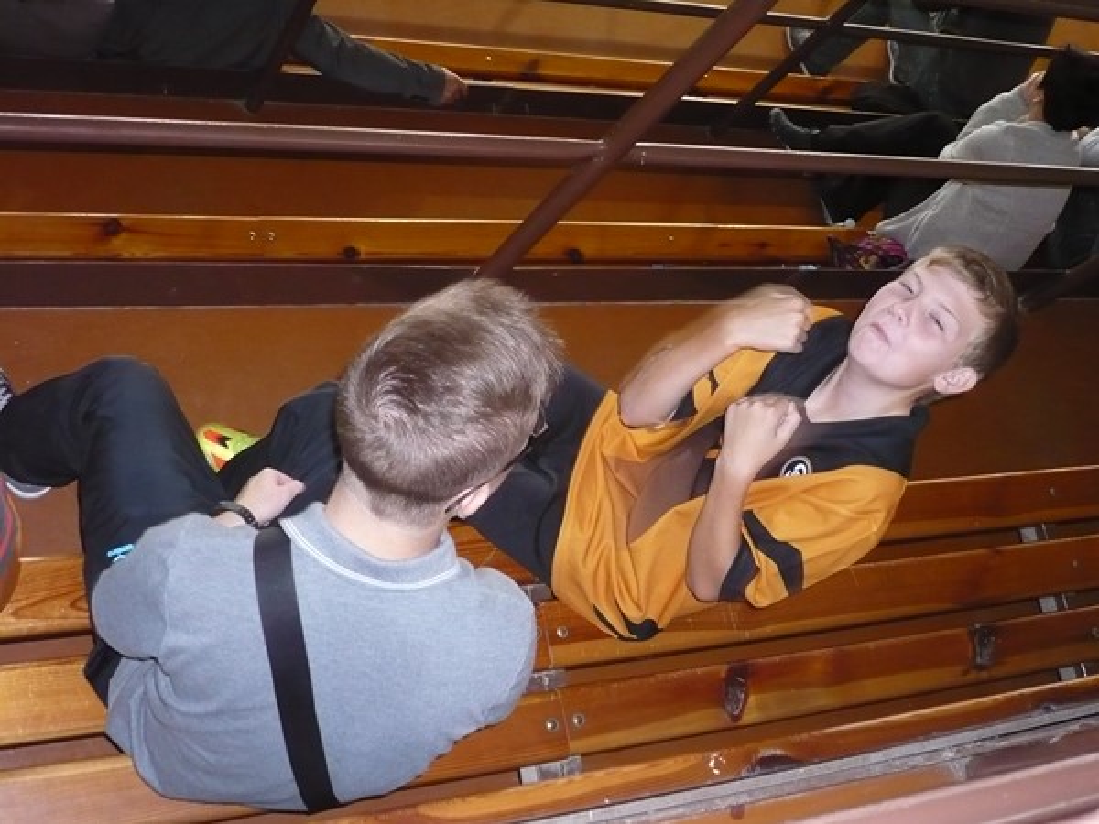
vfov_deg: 32.2
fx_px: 1429
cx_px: 550
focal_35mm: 45
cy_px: 412
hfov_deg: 42.1
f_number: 3.2
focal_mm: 7.5
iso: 500
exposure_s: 1/30
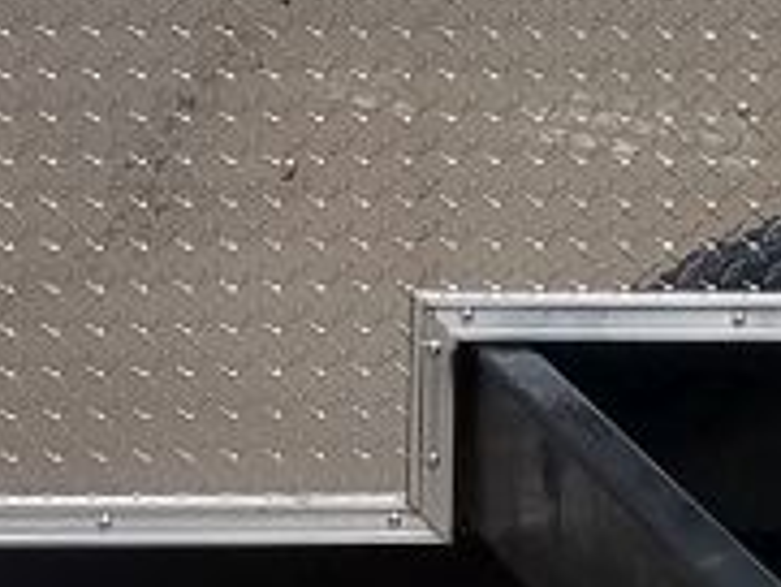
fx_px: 4538
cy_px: -315
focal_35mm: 201
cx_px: 1290
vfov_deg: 7.3
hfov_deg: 9.5
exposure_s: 1/6368
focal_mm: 4.2
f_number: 1.7
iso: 40
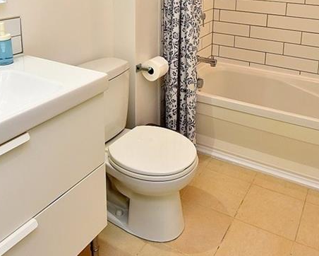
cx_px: 183
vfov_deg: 40.0
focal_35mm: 34
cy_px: 23
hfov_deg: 52.6
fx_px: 321
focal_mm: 16
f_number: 6.3
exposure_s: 1/100
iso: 500
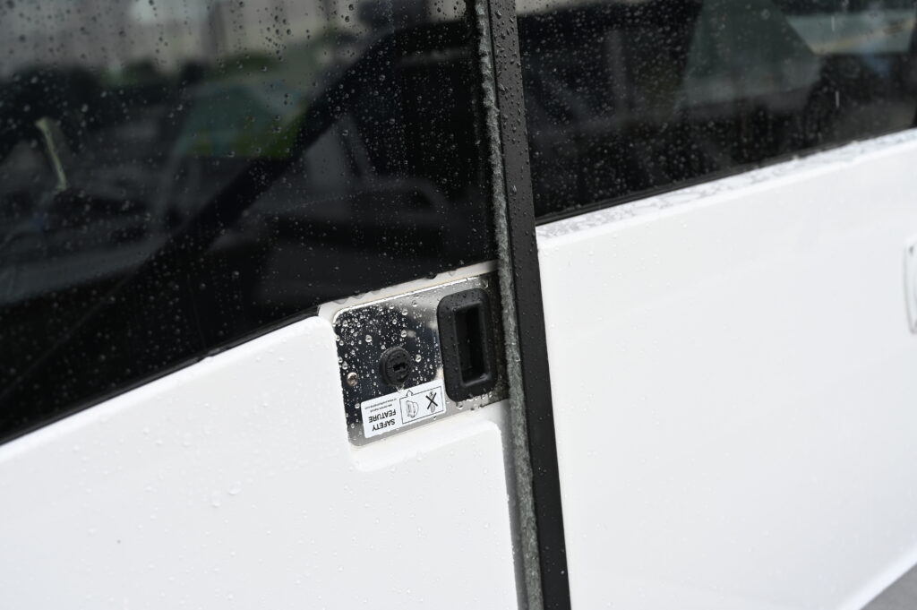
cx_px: 458
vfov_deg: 26.9
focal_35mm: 50
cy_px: 305
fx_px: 1273
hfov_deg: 39.6
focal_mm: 50
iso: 200
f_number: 5
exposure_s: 1/250
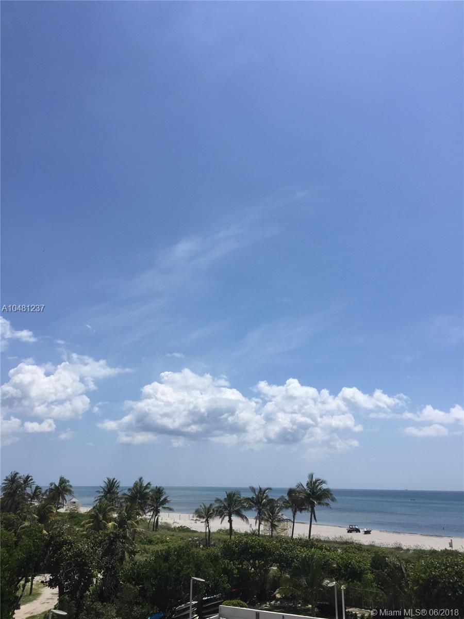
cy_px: 310
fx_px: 518
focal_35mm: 29
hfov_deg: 48.2
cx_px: 232
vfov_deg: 61.7
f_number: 2.2
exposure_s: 1/4405
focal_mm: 4.15
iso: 32
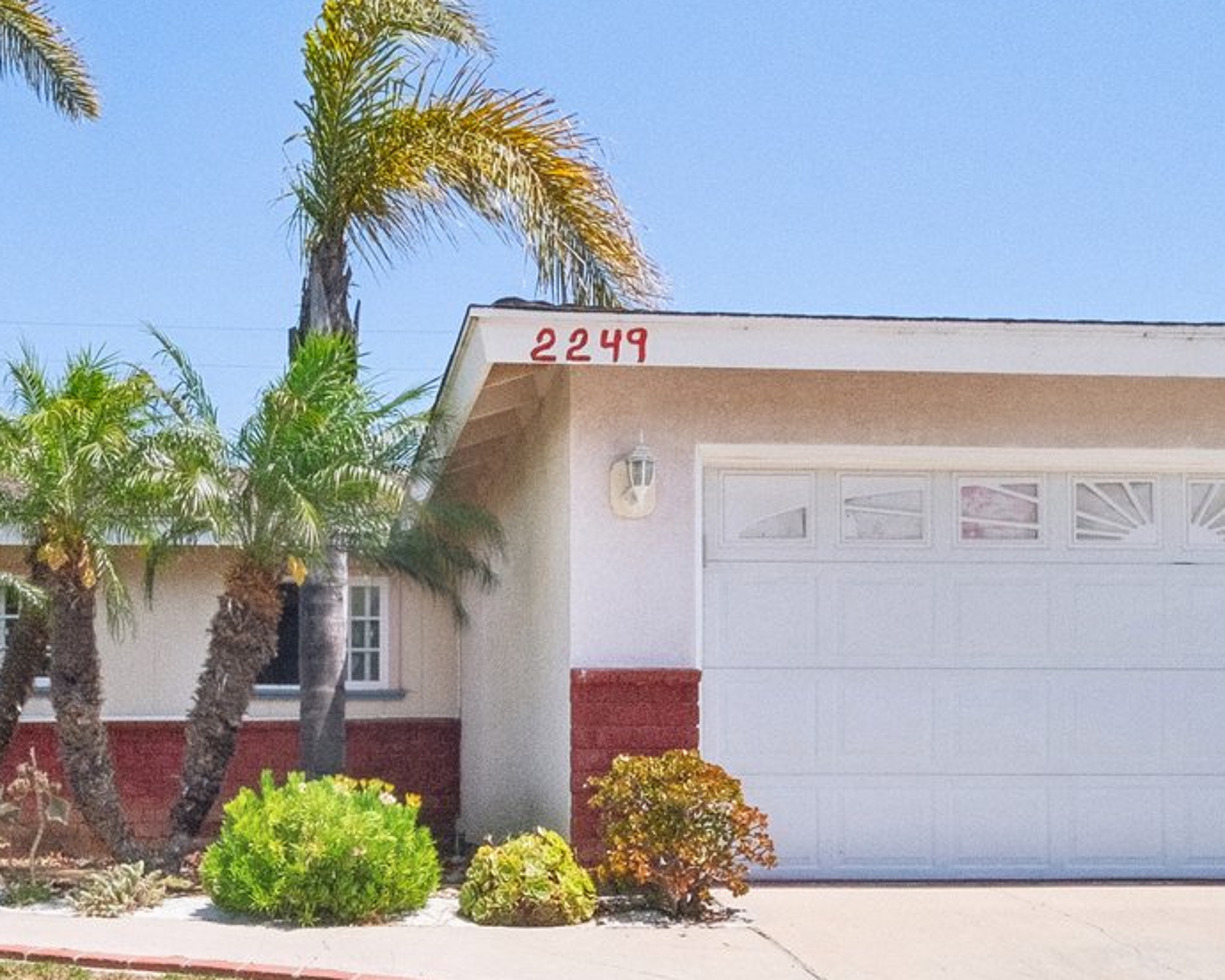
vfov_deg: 37.0
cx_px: 334
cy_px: 775
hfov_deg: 45.5
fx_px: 1414
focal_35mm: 39
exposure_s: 1/160
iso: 160
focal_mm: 9
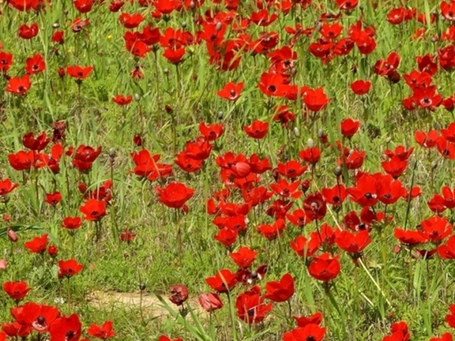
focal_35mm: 534
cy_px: 254
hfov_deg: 3.7
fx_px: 7019
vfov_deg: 2.8
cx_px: 435
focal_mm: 48.4
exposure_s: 1/640
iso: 100
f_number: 5.5
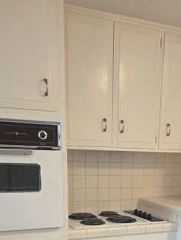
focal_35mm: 47
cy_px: 236
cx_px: 116
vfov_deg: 36.6
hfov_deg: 30.7
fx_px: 327
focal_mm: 5.4
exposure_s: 1/120
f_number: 1.8
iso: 640
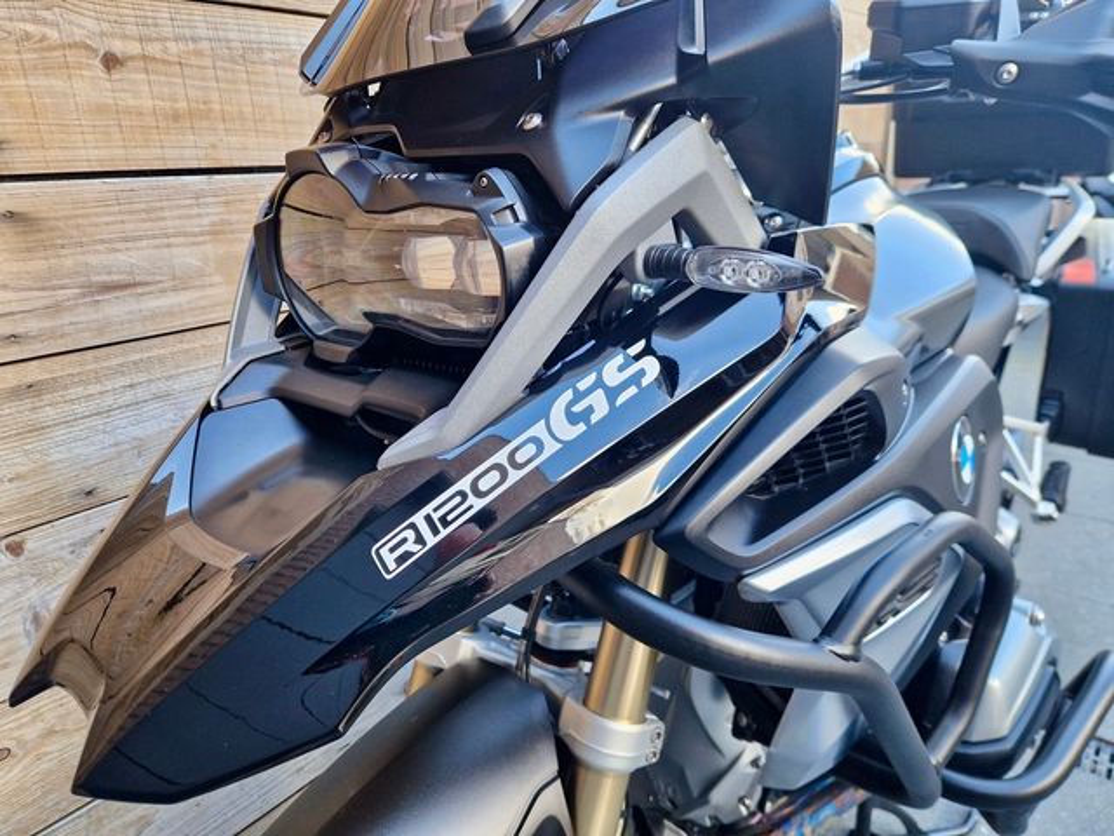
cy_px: 418
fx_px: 740
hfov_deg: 73.9
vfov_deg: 58.9
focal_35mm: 23
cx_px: 557
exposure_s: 1/180
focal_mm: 5.4
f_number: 1.8
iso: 125
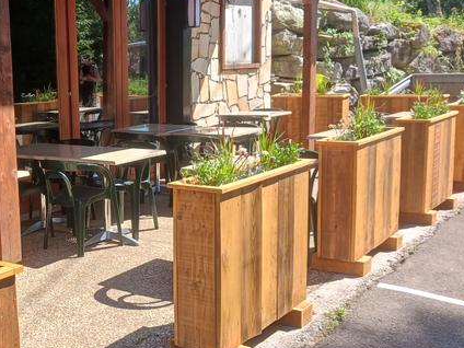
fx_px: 684
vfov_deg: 28.6
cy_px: 181
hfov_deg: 36.0
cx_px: 82
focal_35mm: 51
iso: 20
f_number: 1.8
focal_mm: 4
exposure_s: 1/108
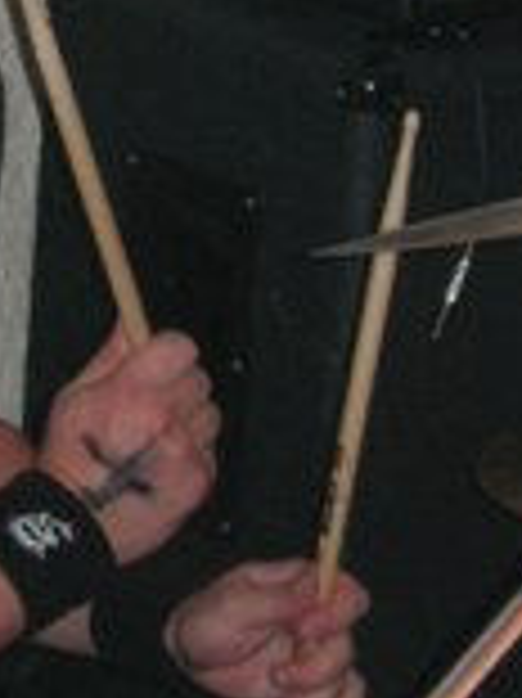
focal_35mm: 327
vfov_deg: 6.0
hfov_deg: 4.5
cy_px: -126
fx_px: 6584
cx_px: -202
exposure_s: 1/60.1
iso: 165
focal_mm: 23.4
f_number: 4.9
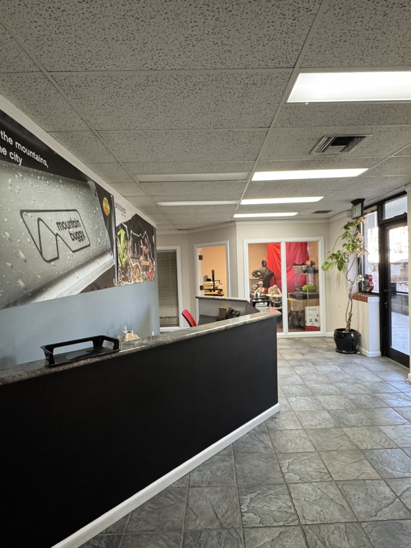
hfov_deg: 68.7
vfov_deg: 84.7
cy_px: 277
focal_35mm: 19
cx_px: 216
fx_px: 301
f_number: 2.2
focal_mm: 2.22
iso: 250
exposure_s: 1/60
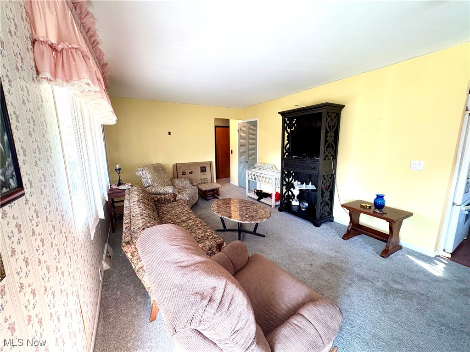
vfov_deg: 85.7
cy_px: 176
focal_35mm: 14
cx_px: 235
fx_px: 190
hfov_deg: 102.1
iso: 320
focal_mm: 2.22
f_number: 2.2
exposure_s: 1/60
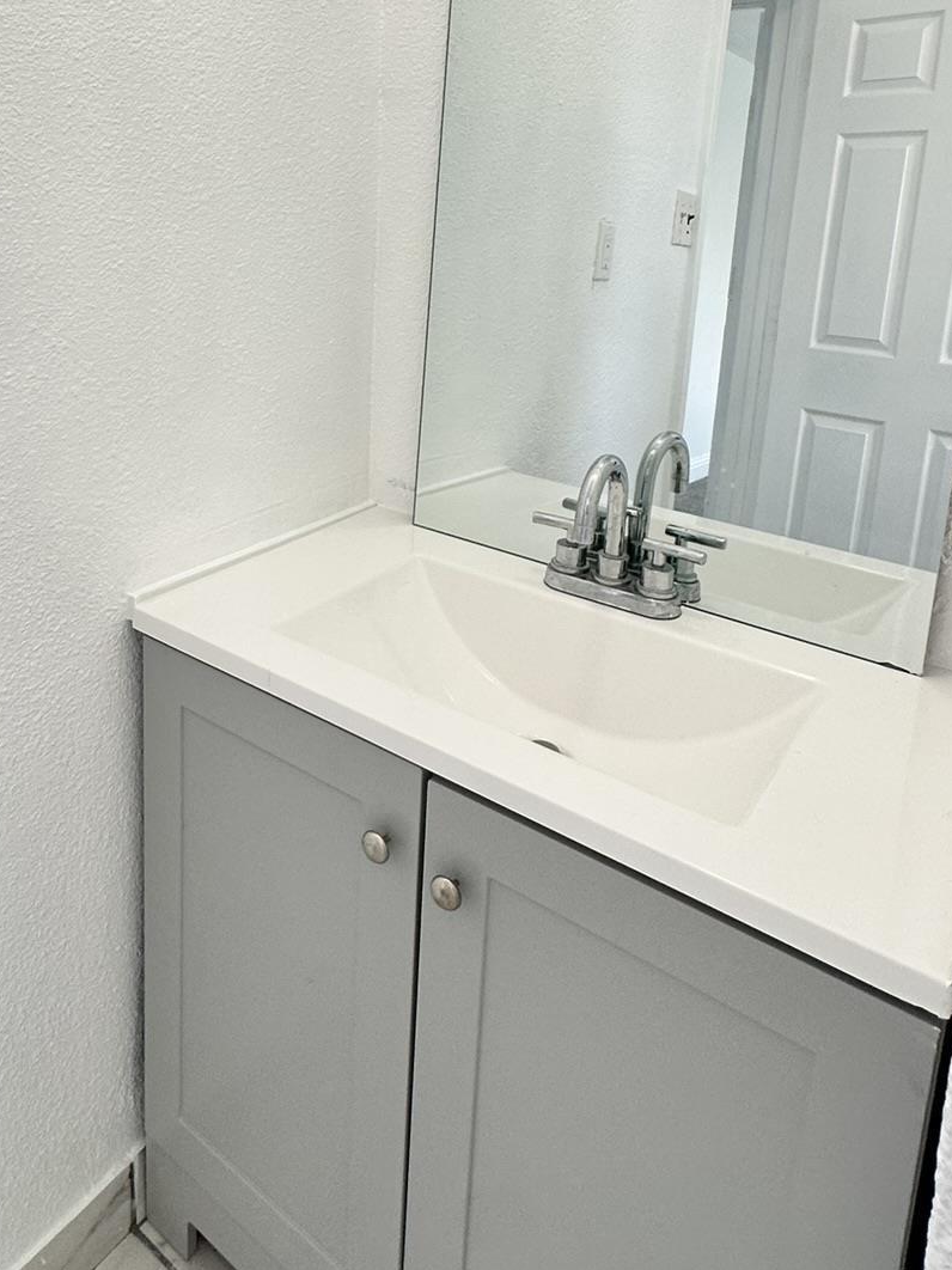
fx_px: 990
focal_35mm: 27
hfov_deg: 49.8
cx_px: 270
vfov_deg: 62.4
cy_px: 354
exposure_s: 1/120
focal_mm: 2.22
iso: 100
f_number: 2.2
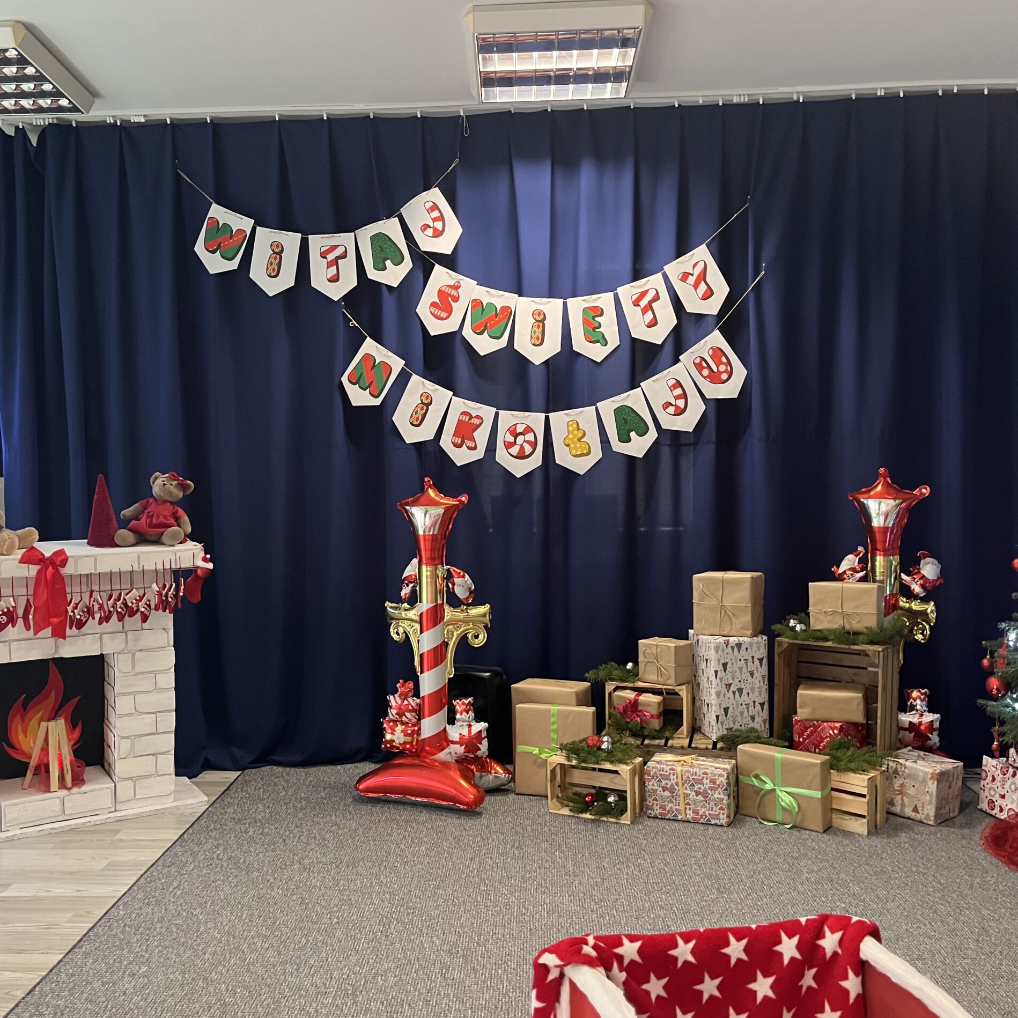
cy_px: 507
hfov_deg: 52.5
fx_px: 1031
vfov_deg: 52.5
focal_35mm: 31
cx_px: 489
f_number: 1.6
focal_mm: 5.1
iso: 400
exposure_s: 1/50
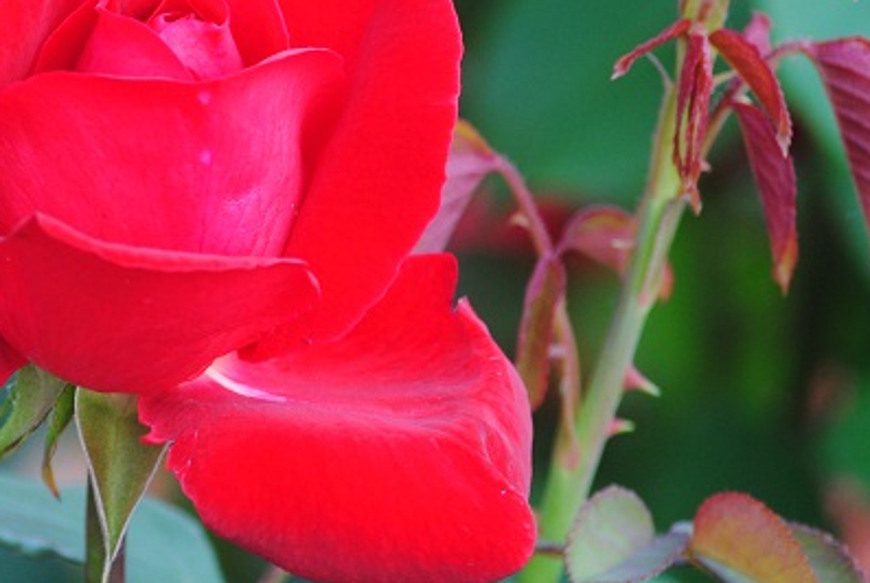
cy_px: 159
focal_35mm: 589
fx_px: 14255
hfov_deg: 3.5
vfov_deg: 2.3
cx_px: 182
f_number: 5.6
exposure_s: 1/30
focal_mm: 195
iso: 200
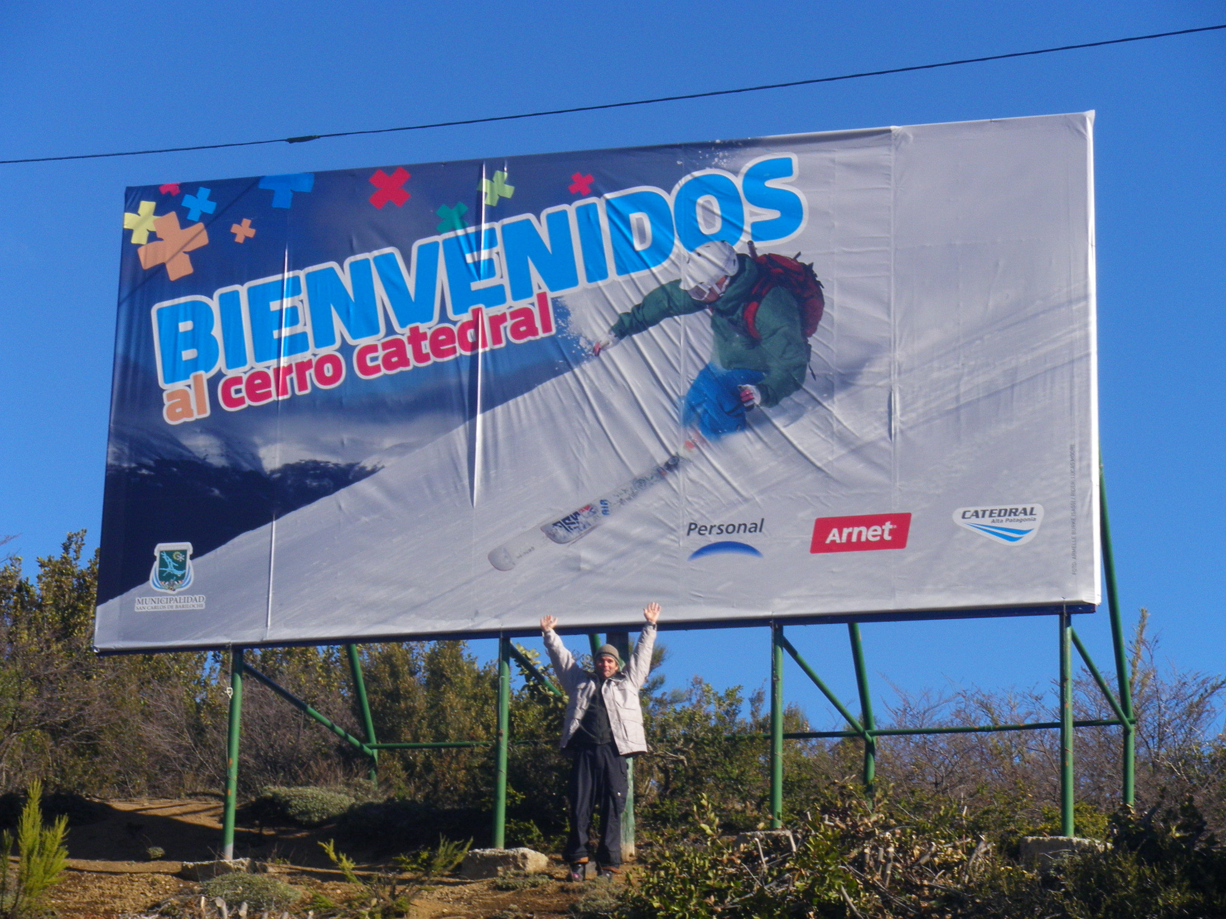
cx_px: 613
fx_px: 3613
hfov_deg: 19.3
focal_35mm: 102
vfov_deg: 14.5
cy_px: 460
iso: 64
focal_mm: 18.1
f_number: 7.5
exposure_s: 1/200
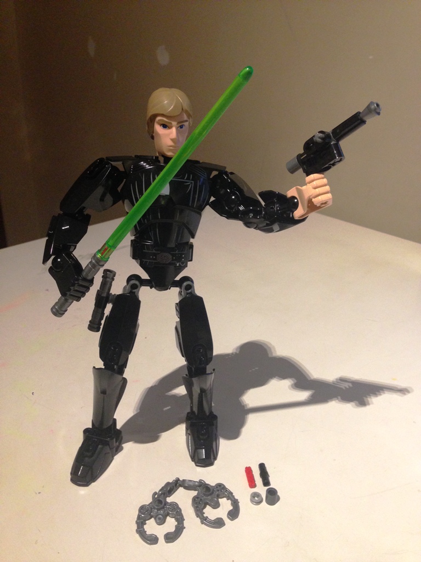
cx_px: 210
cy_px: 281
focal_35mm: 33
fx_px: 535
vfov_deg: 55.4
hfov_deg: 42.9
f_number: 2.4
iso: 250
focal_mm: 4.12
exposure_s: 1/20
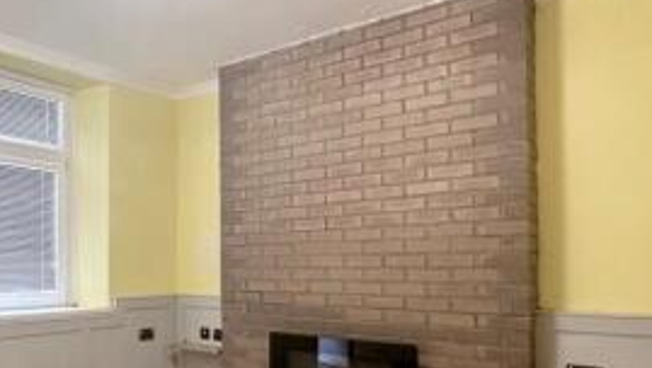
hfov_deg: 56.9
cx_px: 176
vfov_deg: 35.2
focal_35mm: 33
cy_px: 260
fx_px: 571
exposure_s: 1/50
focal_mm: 2.22
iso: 320
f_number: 2.2
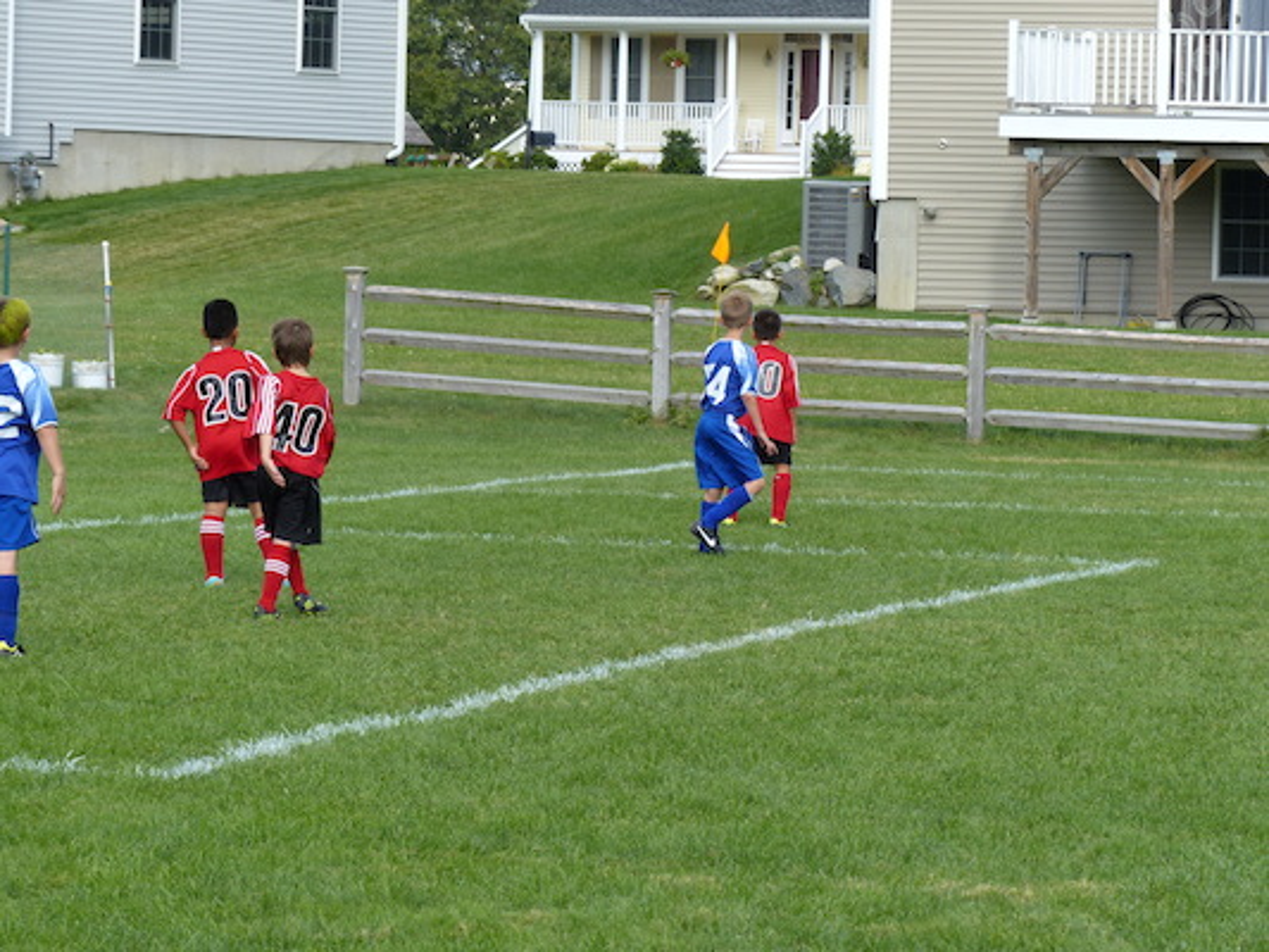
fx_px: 6637
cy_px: 476
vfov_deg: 8.2
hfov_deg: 10.9
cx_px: 634
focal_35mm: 181
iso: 100
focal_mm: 32.5
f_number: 4
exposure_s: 1/500
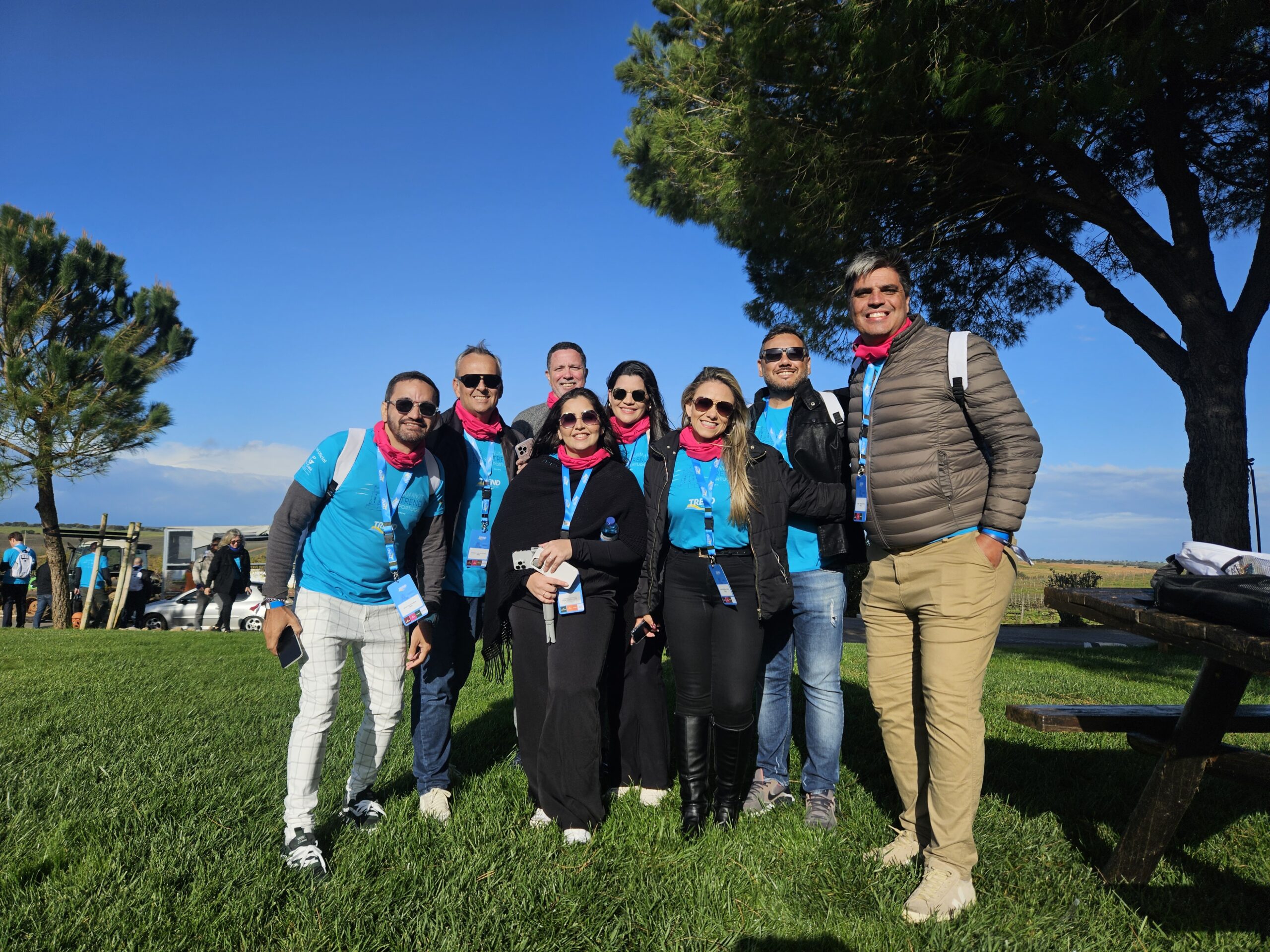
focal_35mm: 23
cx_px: 635
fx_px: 844
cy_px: 476
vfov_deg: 58.9
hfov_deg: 73.9
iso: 25
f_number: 1.8
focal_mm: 5.4
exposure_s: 1/3628
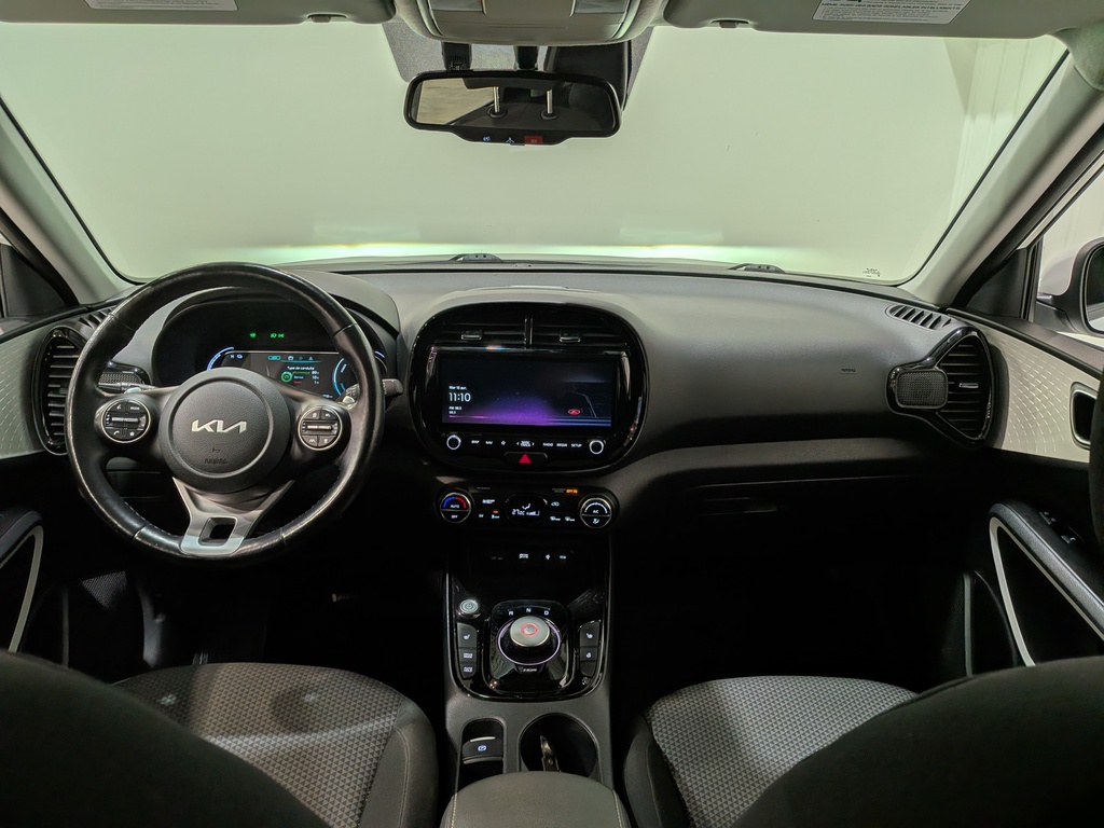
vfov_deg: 56.8
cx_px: 552
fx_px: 765
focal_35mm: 24
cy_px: 414
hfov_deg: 71.6
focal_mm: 4.53
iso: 28
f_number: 1.7
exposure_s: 1/405
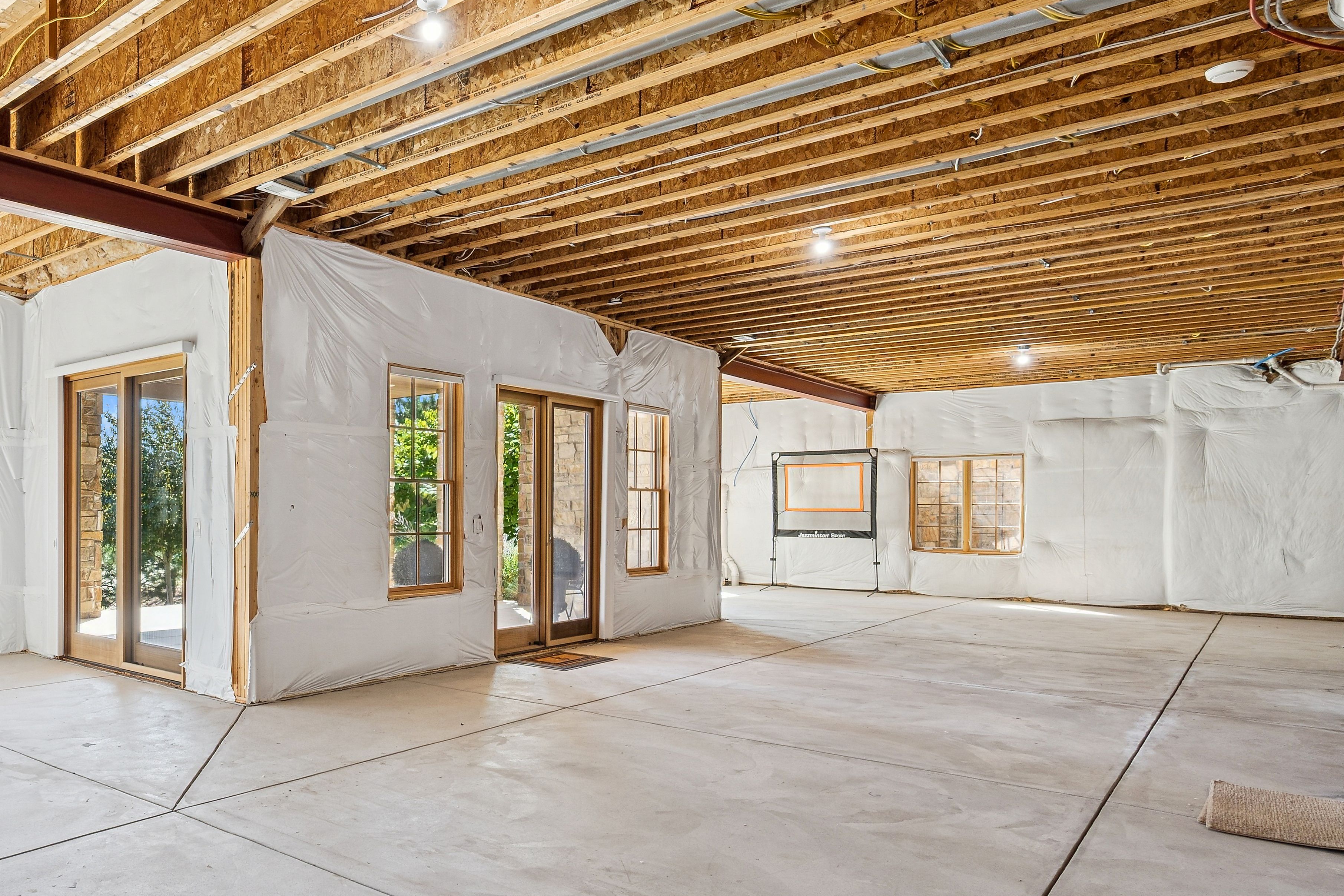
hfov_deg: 66.4
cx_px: 315
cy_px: 523
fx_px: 933
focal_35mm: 25
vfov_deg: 51.1
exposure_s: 1/25
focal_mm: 15
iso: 400
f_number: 9
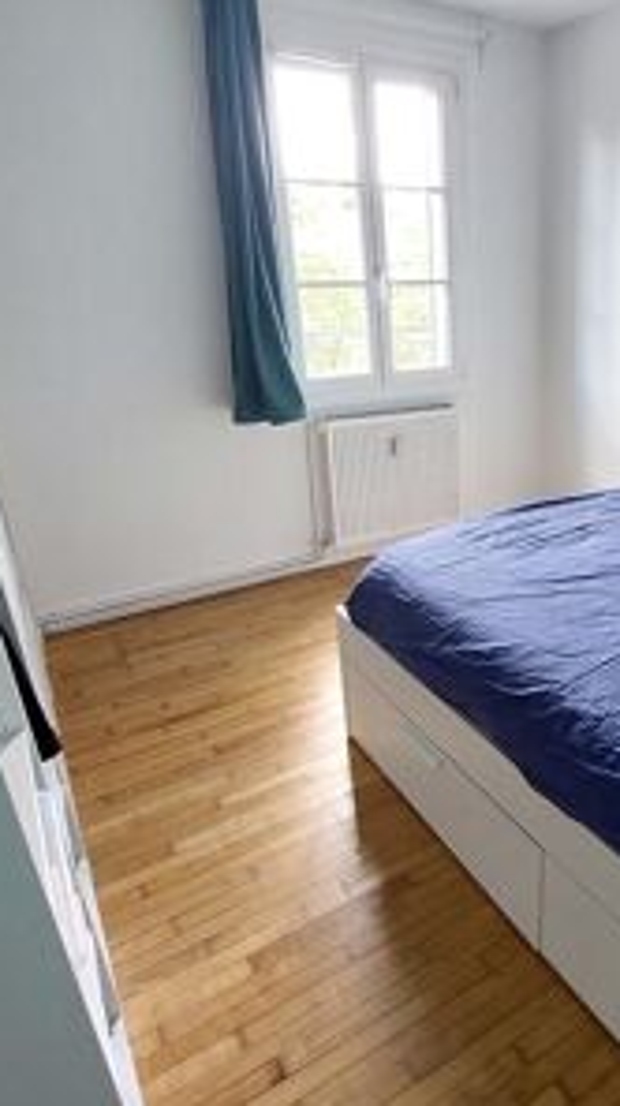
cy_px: 538
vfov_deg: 78.7
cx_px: 515
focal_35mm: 23
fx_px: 674
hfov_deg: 46.2
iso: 320
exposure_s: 1/50
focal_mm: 1.74
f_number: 2.2
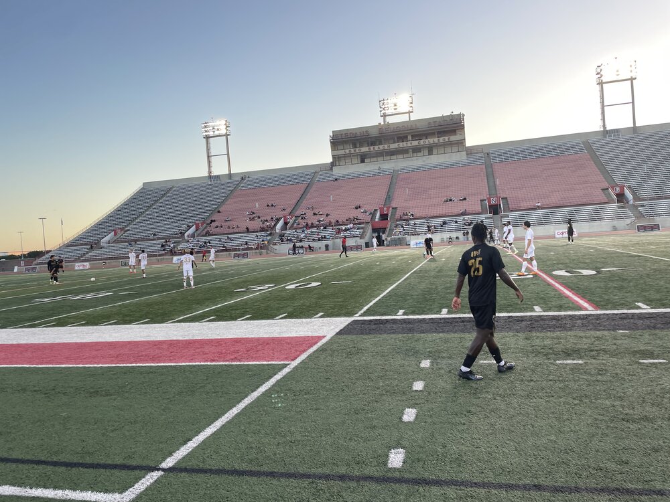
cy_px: 251
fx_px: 503
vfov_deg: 53.1
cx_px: 335
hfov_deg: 67.3
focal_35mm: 26
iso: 32
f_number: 1.6
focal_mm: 4.2
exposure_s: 1/133
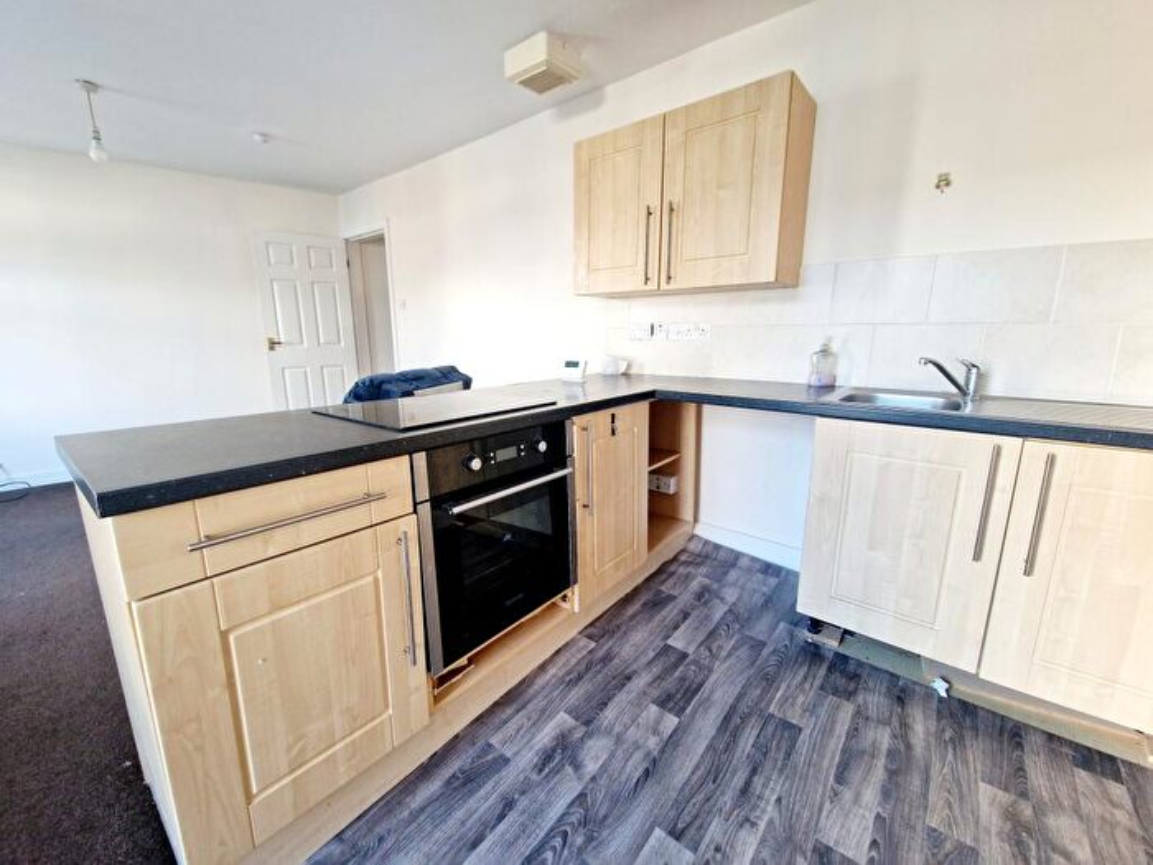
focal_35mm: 13
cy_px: 432
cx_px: 576
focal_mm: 2.2
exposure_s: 1/50
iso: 200
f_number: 2.2
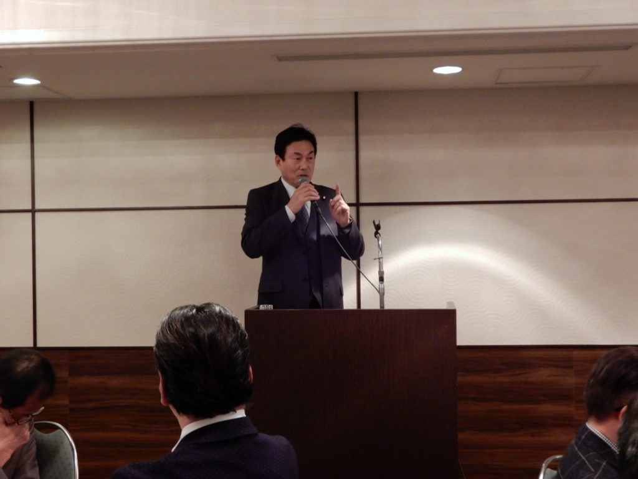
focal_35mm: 50
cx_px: 319
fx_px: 922
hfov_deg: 38.2
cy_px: 240
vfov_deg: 29.1
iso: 200
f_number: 4
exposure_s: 1/8
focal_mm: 8.9
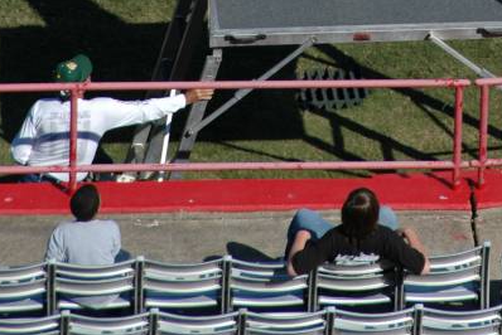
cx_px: 388
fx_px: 10745
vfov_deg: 1.8
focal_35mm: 770
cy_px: -204
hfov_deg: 2.7
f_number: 7.1
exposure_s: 1/800
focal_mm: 200
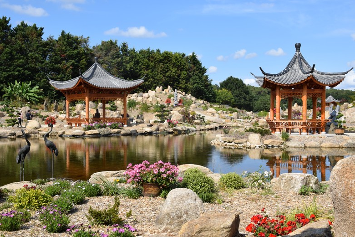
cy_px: 121
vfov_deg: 33.4
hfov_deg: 48.5
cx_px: 174
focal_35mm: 40
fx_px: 394
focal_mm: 26
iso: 200
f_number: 10
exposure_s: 1/400
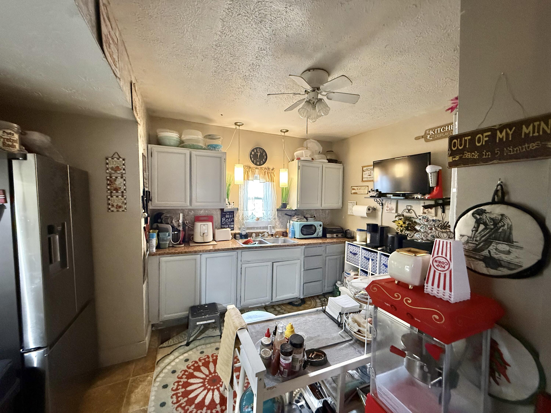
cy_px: 206
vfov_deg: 85.7
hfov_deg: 102.1
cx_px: 276
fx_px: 223
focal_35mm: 14
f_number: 2.2
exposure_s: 1/60
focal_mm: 2.22
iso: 640
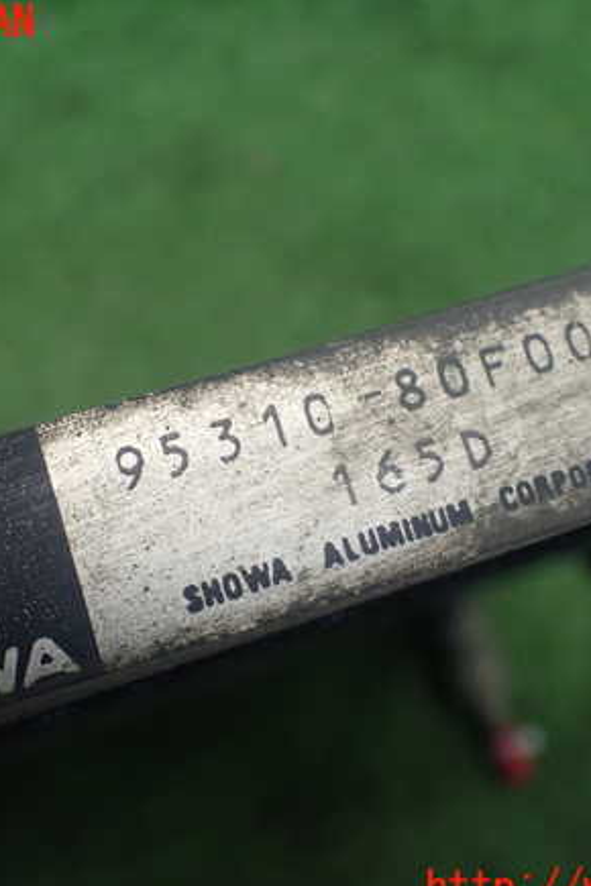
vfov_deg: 45.4
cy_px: 456
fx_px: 1059
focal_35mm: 43
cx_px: 275
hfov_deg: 31.2
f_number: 2.3
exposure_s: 1/125
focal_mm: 5.4
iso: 400
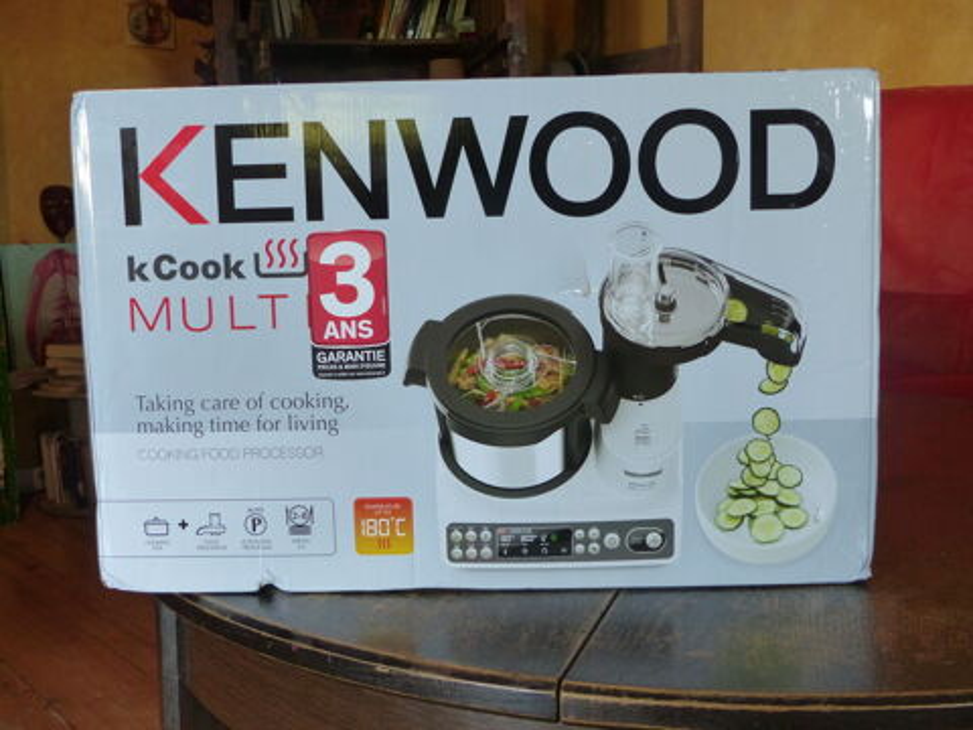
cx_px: 486
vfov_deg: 36.8
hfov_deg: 47.9
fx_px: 1096
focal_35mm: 39
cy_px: 365
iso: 320
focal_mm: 7
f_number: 2.8
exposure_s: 1/60
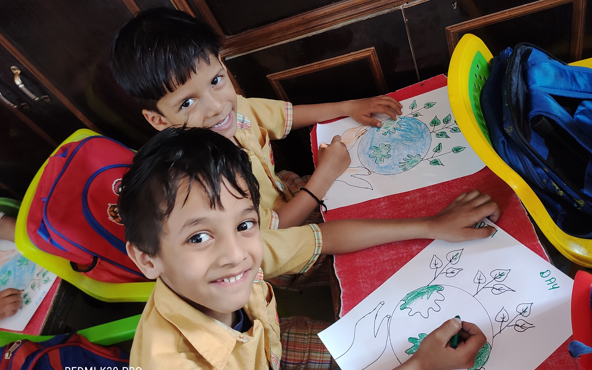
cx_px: 294
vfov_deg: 44.5
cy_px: 186
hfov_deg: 66.5
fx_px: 452
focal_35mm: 28
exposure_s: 1/33
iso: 921
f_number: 1.75
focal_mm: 4.77
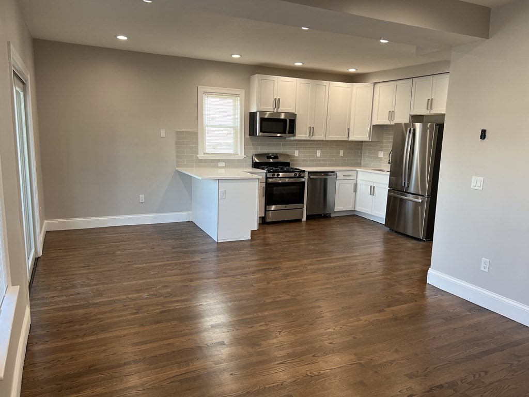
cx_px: 264
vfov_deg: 53.1
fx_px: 397
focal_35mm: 26
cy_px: 198
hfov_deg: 67.3
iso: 100
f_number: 1.5
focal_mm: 5.7
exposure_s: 1/124
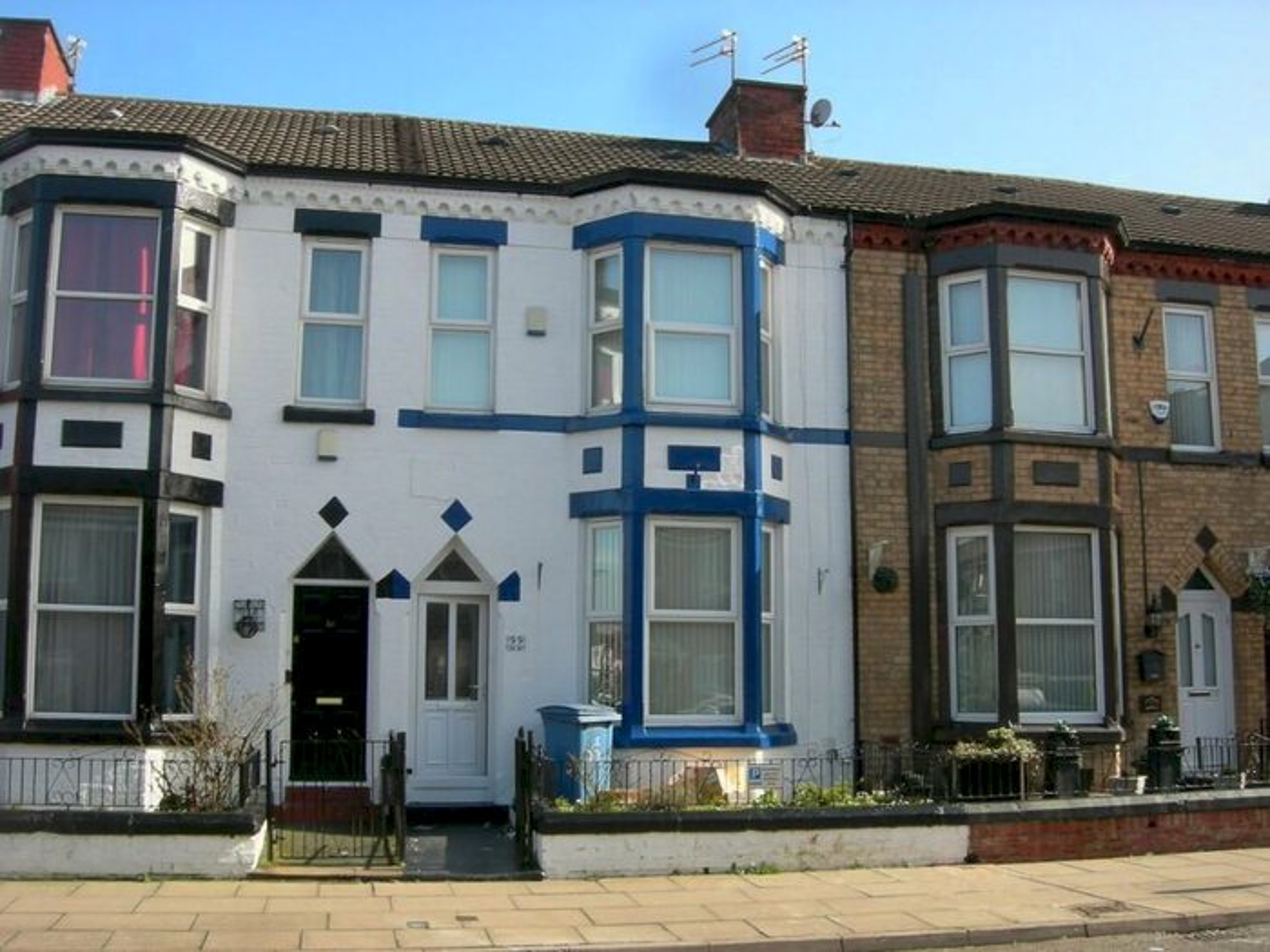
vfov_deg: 39.7
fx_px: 1321
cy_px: 476
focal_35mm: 36
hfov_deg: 51.4
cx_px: 635
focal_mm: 7.5
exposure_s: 1/164
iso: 64
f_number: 5.4
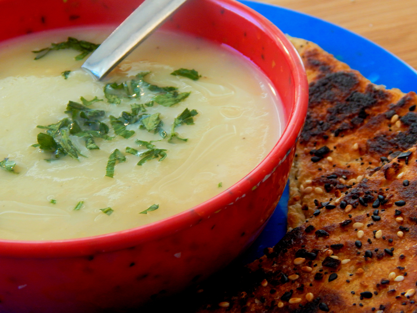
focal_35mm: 94
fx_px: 1132
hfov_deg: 20.9
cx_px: 208
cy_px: 156
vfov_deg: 15.7
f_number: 4.4
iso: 220
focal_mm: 16.6
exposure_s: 1/30
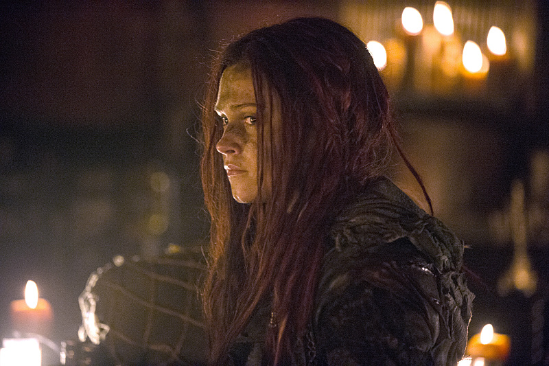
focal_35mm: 150
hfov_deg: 13.7
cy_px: 183
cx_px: 274
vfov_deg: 9.1
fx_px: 2287
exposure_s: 1/200
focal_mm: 150
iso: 5000
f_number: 3.2
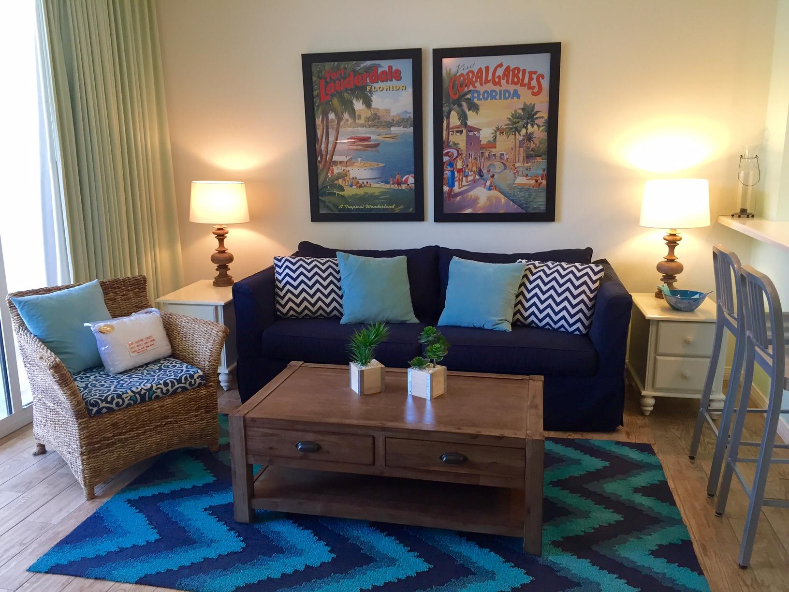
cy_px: 296
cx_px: 394
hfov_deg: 61.7
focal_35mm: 29
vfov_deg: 48.2
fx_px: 661
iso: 64
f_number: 2.2
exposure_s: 1/30
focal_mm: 4.15
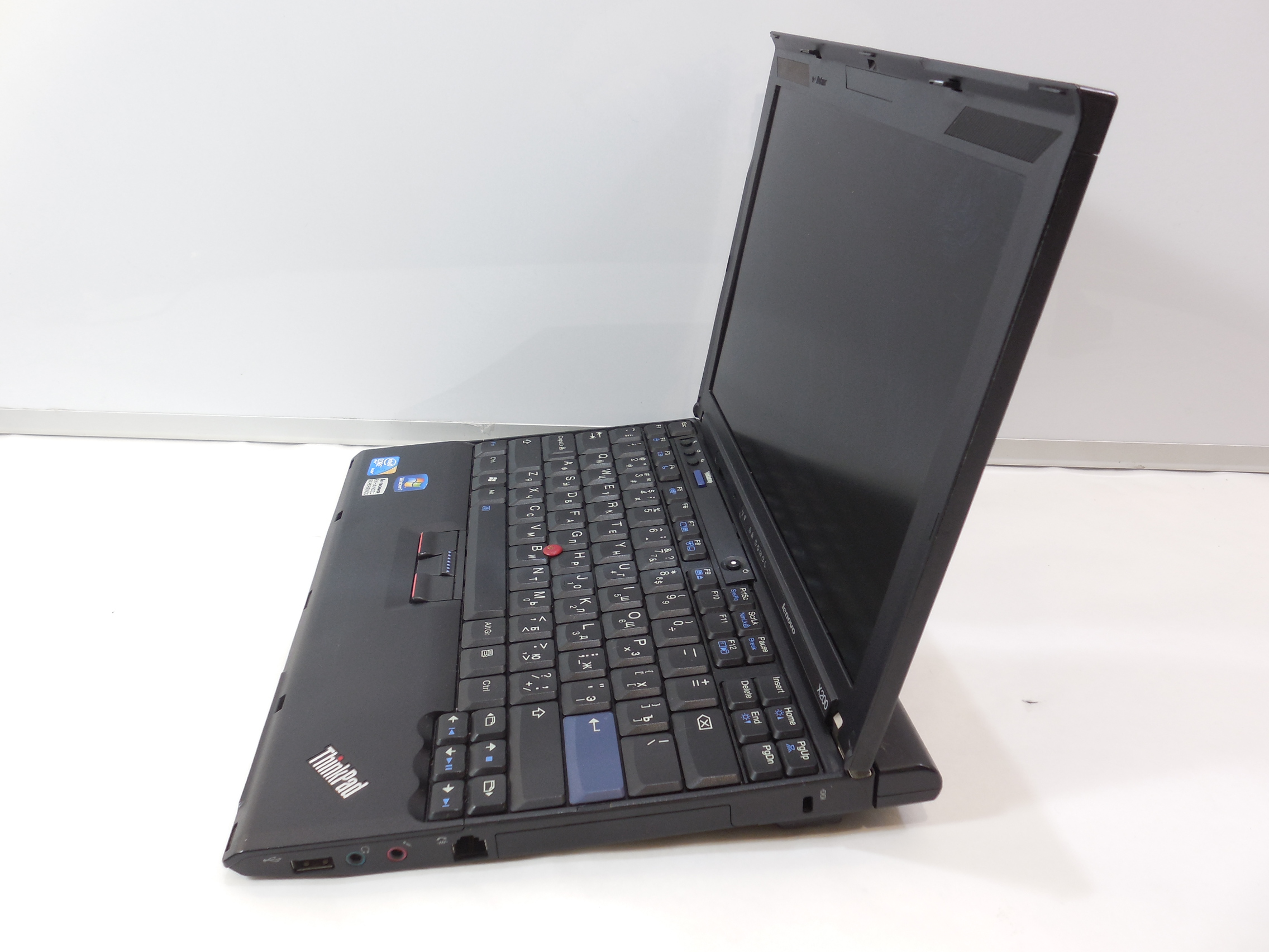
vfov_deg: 53.1
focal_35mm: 26
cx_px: 634
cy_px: 476
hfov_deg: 67.3
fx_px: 953
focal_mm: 4.6
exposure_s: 1/30
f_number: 3.5
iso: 140
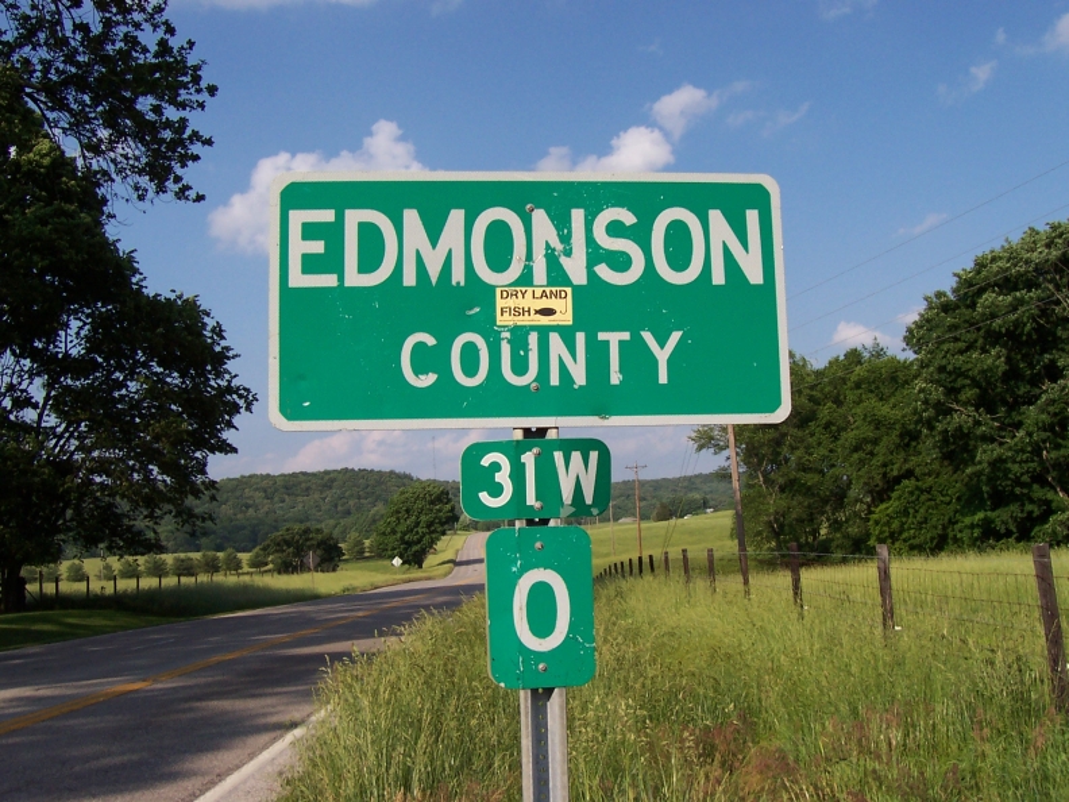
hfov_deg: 50.1
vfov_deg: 38.7
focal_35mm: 37
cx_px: 534
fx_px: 1143
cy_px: 401
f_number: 5.6
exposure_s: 1/750
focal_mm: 5.6
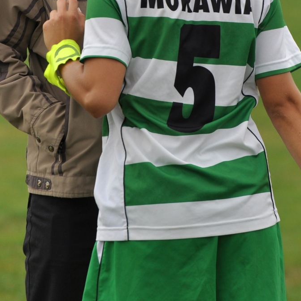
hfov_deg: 3.8
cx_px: 129
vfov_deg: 3.8
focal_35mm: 456
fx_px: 4486
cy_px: 42
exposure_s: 1/1000
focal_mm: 200
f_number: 4
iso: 200
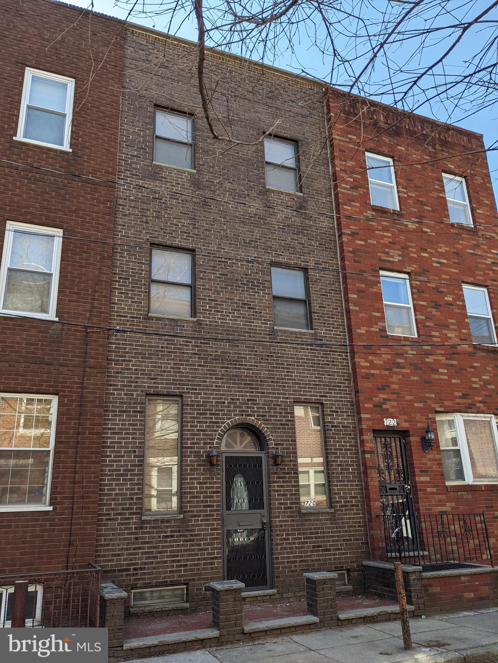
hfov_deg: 51.4
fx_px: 518
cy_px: 332
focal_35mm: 27
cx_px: 249
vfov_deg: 65.3
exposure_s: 1/1174
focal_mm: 4.38
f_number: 1.73
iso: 31
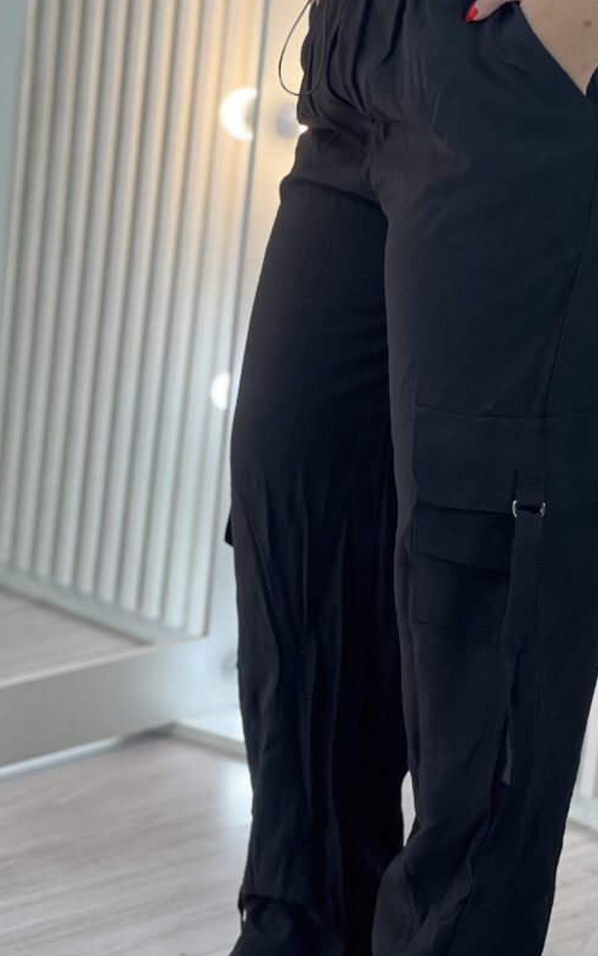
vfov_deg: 21.6
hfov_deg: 13.6
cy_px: 435
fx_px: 2502
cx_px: 387
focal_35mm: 96
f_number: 2.8
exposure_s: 1/120
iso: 100
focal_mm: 9
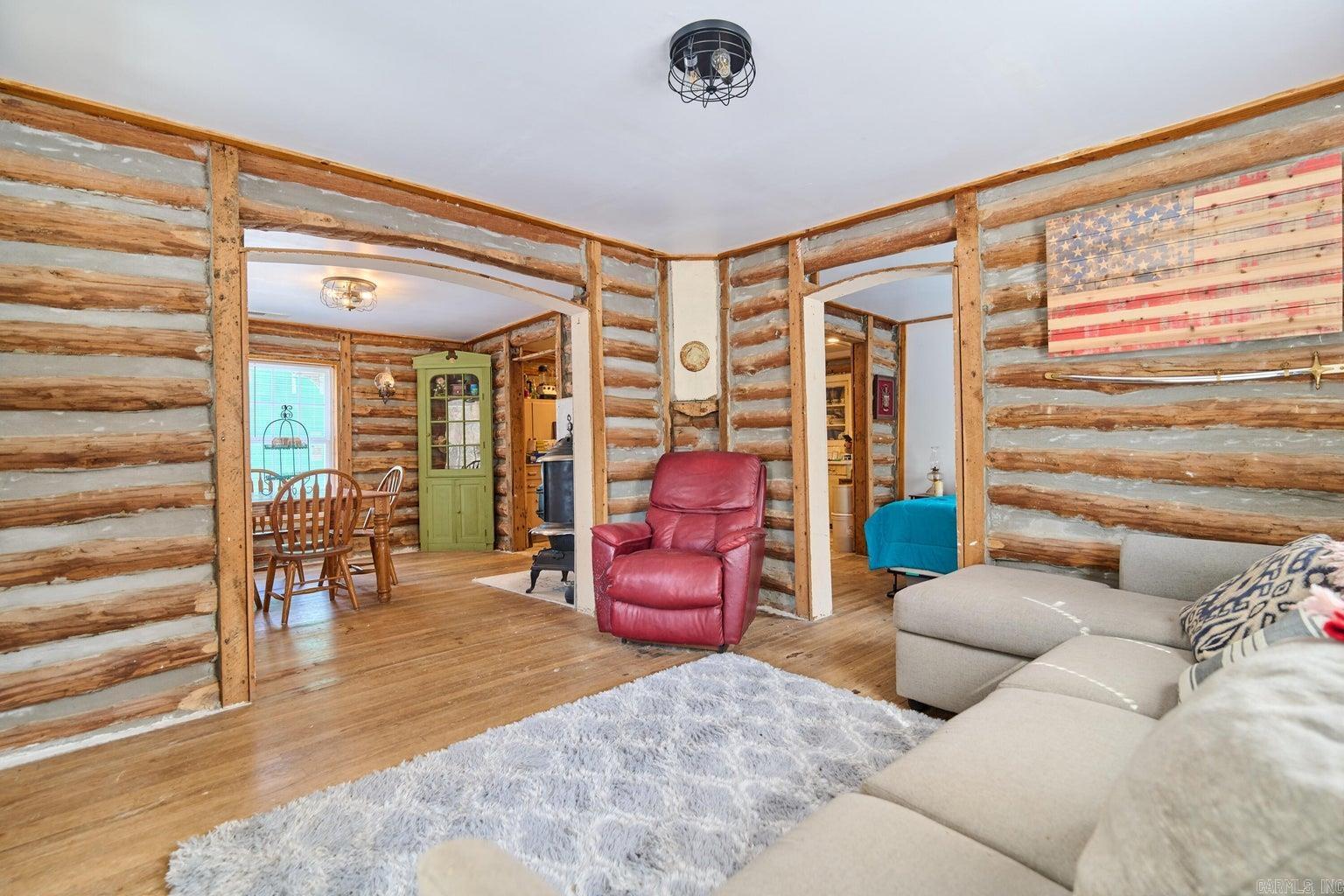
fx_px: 597
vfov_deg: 73.7
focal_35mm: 16
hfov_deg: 96.7
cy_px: 448
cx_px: 672
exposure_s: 1/50
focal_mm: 16
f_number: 3.2
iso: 1250
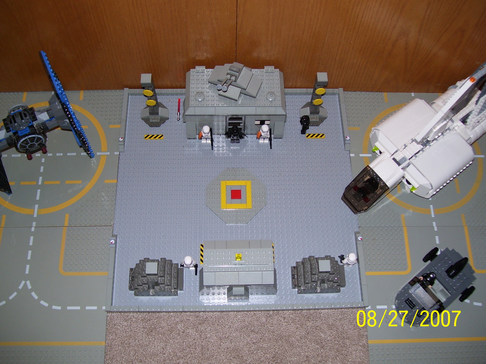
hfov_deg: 51.4
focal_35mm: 36
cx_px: 243
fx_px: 505
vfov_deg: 39.7
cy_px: 182
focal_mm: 6
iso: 80
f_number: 2.7
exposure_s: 1/60
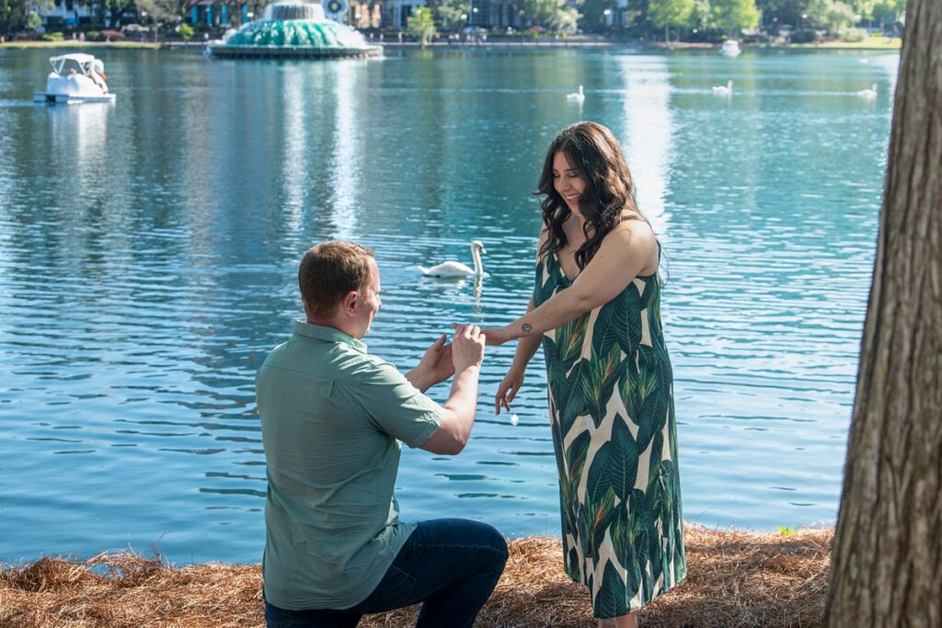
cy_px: 314
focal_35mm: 70
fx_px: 1832
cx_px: 471
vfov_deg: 19.5
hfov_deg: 28.8
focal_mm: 70
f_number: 8
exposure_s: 1/200
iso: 100
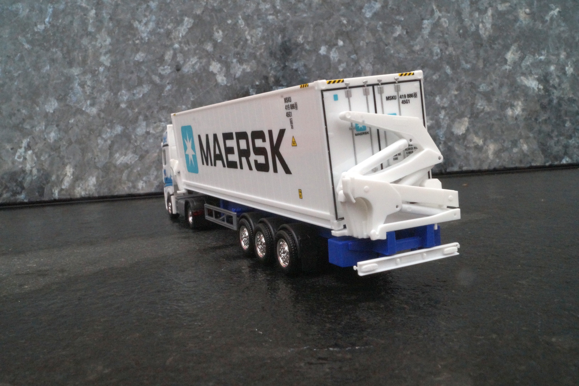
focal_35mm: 36
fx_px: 579
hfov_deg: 53.2
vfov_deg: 36.8
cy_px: 193
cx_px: 290
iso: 1600
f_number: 25
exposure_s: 1/60
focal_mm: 24
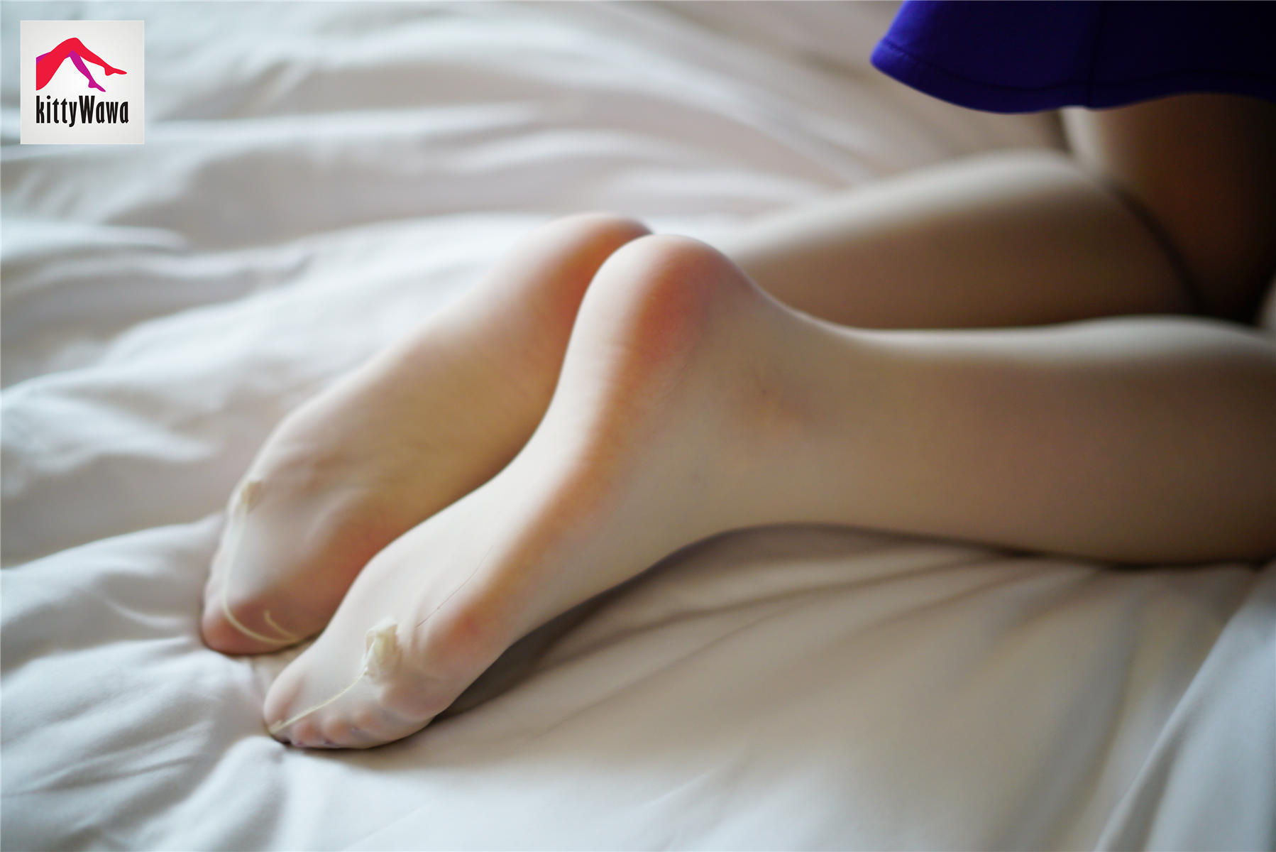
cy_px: 426
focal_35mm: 50
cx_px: 638
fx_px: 1773
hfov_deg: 39.6
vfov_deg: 27.0
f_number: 1.8
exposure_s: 1/60
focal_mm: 50
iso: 400
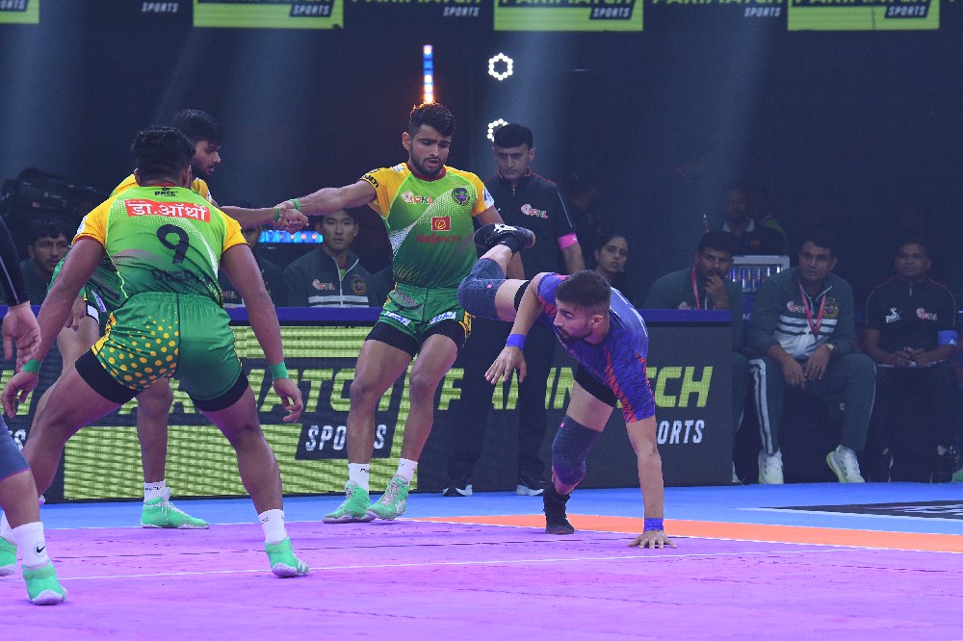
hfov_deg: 11.2
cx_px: 482
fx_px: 4893
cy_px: 320
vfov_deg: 7.5
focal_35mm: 183
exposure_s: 1/1600
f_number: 5.6
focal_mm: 122
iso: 2000
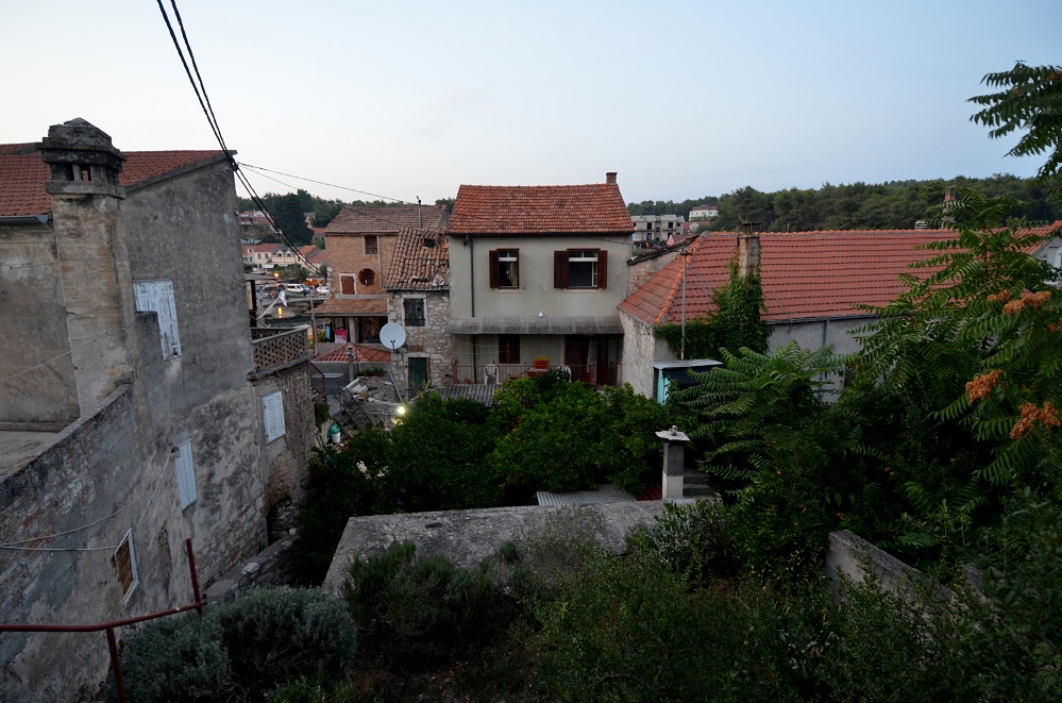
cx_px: 531
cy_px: 352
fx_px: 530
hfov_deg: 90.1
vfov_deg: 67.1
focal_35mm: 18
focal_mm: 12
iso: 900
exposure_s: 1/30
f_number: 4
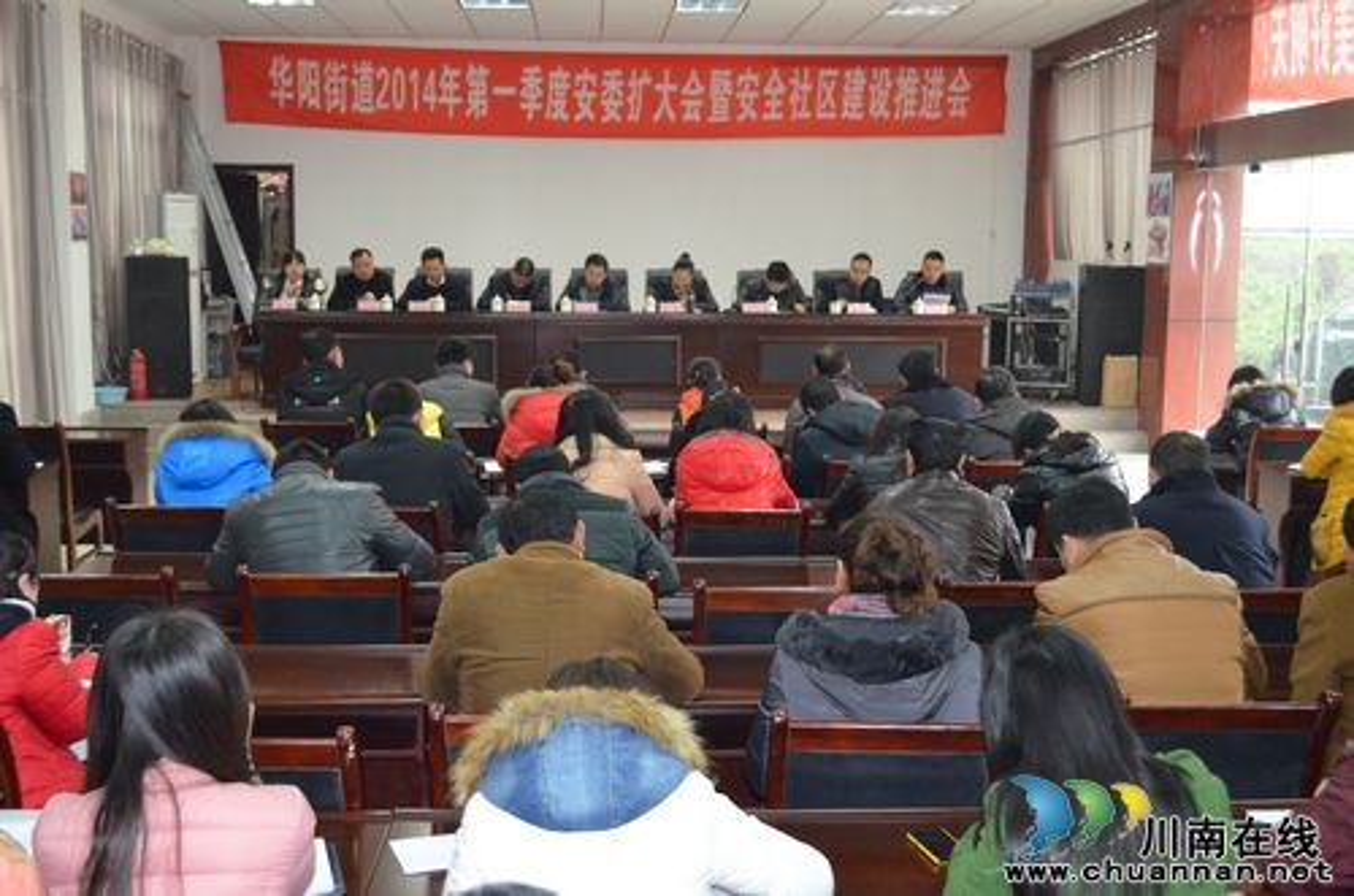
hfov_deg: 49.6
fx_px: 1464
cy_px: 448
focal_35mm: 39
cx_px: 677
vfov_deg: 34.1
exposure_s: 1/60
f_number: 4.2
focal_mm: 26
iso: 3200
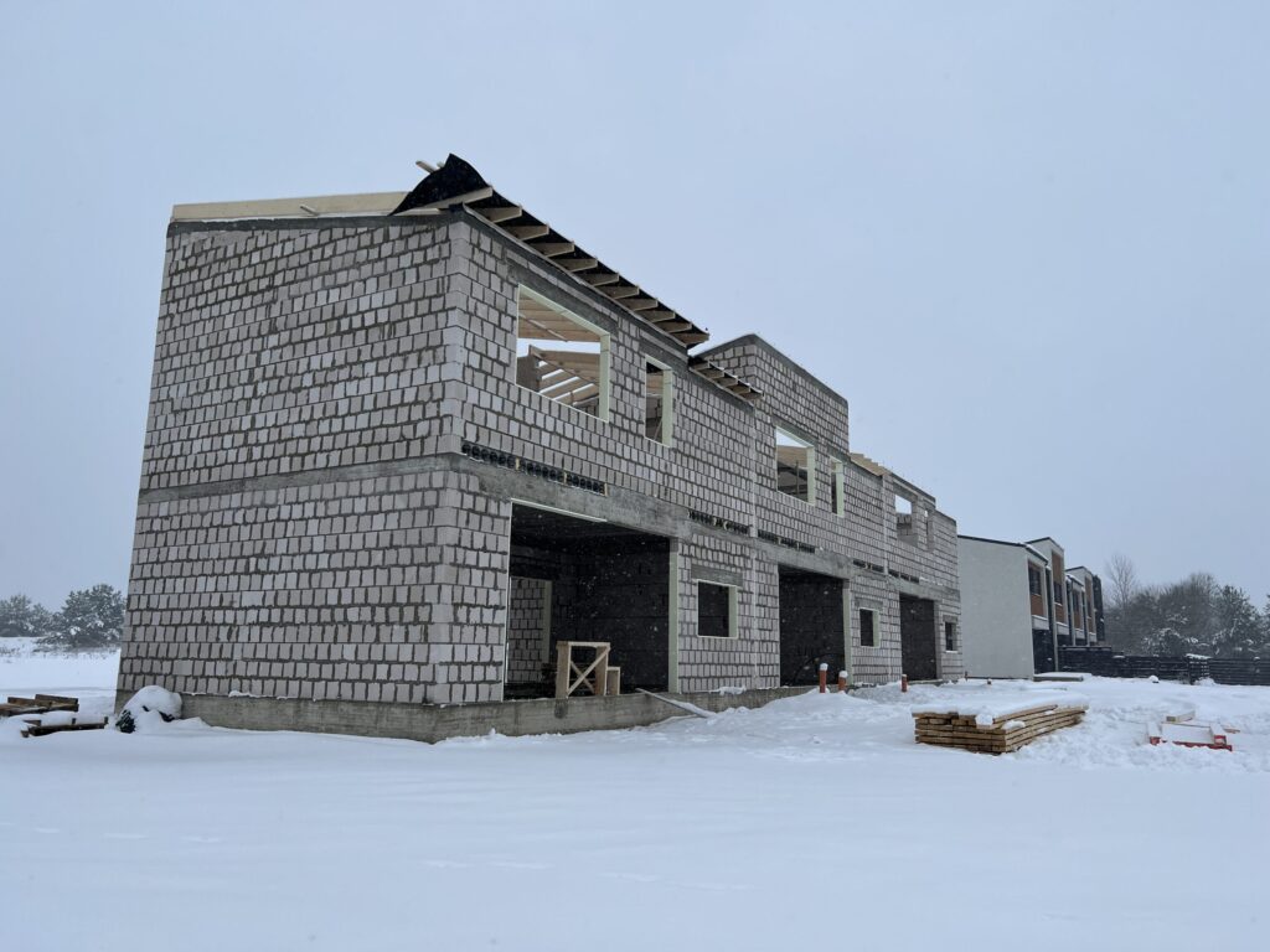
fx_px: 954
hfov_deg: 67.3
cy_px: 476
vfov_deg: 53.1
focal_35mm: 26
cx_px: 635
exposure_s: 1/1159
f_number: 1.5
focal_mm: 5.7
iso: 50
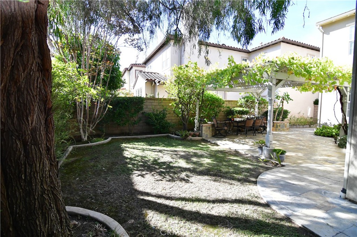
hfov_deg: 96.8
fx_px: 159
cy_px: 118
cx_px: 178
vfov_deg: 73.7
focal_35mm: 16
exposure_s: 1/3200
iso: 2000
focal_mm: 11
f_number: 4.5
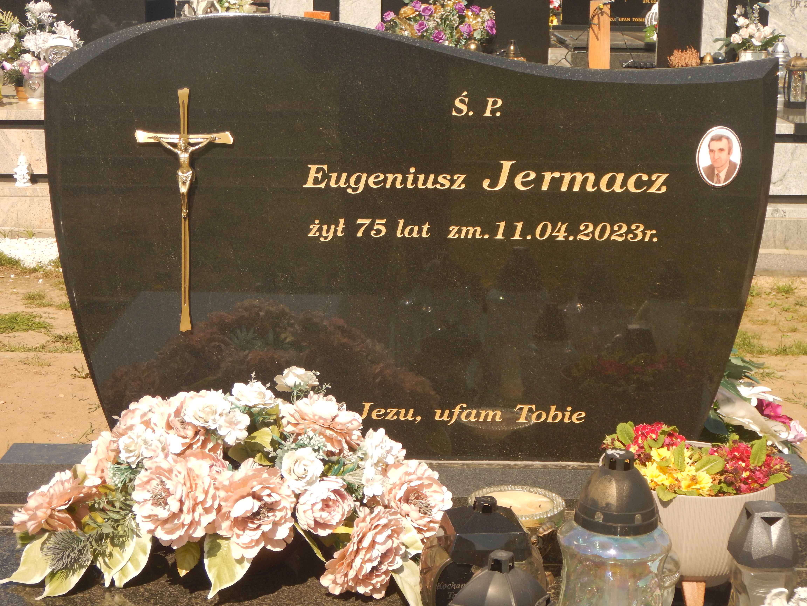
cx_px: 404
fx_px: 1562
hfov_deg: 29.0
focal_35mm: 67
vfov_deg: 21.9
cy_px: 303
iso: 125
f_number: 4.5
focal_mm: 12
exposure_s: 1/640
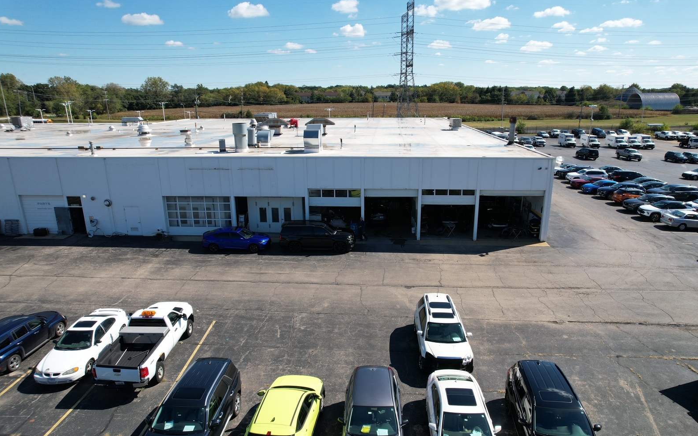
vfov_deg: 53.0
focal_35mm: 23
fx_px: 438
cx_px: 350
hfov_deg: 77.2
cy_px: 229
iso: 100
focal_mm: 8.38
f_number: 2.8
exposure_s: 1/2000
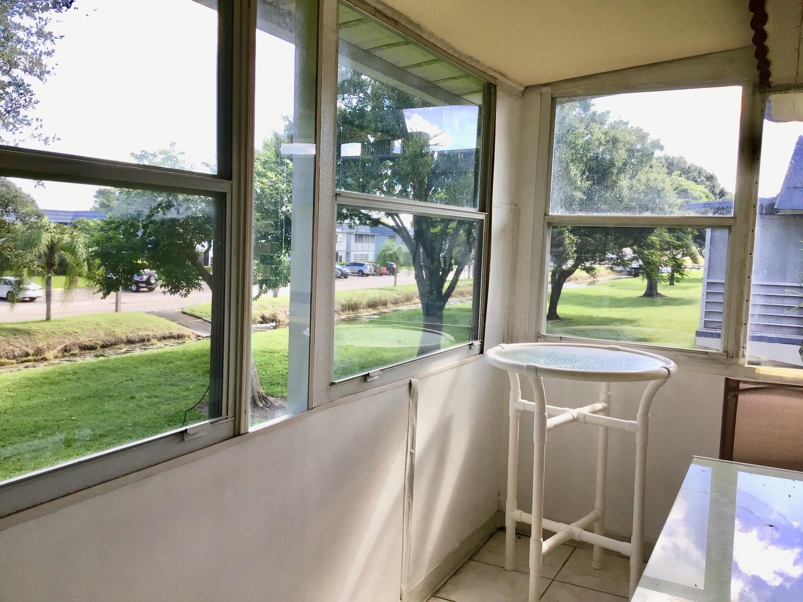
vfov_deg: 45.4
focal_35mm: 31
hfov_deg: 58.4
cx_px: 402
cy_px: 301
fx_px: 719
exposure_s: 1/155
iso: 25
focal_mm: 3.3
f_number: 2.4
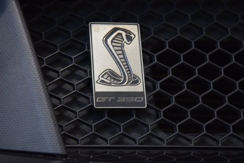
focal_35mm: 105
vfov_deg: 13.0
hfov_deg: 19.5
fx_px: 712
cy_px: 82
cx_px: 122
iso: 1600
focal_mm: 70
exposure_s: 1/30
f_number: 7.1
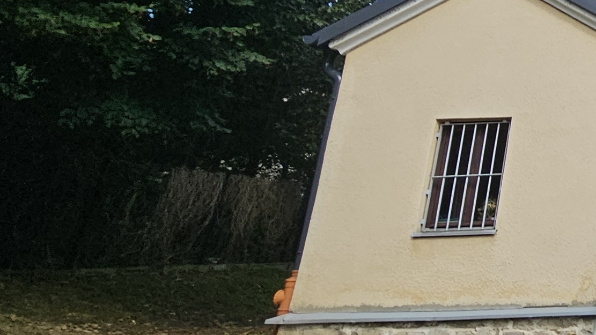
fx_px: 806
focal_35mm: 51
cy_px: -41
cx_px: 994
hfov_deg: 24.7
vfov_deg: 22.1
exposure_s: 1/1563
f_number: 2.2
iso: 50
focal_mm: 2.2
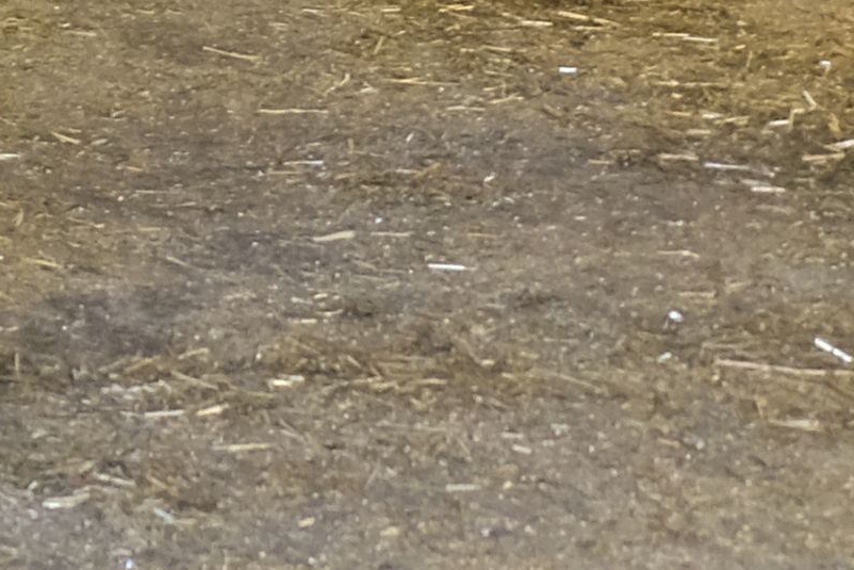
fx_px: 4792
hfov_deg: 8.9
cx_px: -1403
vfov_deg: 6.0
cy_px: -1465
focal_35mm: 202
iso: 800
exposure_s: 1/60
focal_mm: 18
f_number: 2.8
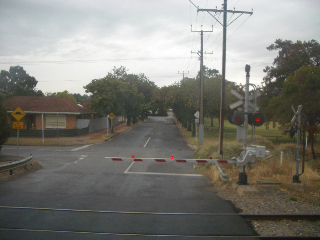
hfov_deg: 52.6
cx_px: 160
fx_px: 324
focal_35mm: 35
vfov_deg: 40.7
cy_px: 120
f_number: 2.6
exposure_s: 1/320
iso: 50
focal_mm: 5.8
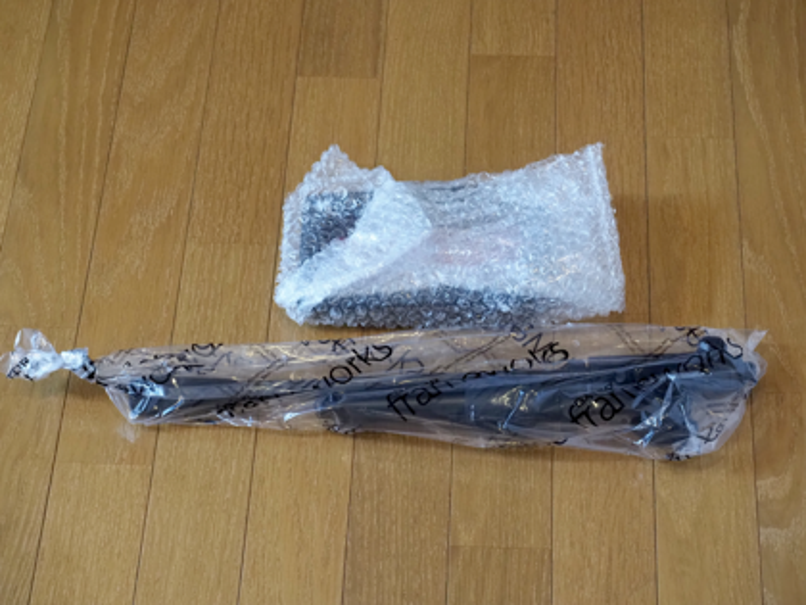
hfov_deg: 24.4
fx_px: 1863
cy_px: 302
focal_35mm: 80
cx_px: 403
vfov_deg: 18.4
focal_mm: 40
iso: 2000
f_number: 5
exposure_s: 1/80
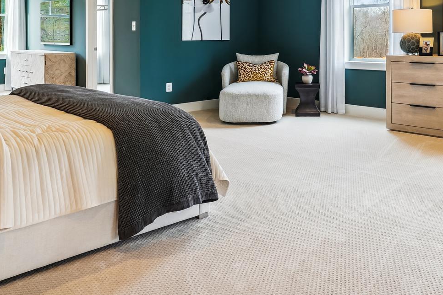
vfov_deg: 35.1
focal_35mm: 36
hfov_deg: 52.0
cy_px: 40
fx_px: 443
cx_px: 299
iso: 100
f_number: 8
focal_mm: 17
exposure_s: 1/10
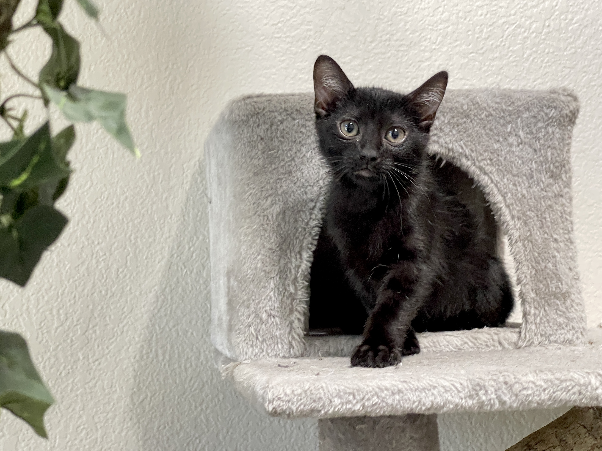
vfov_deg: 22.9
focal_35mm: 64
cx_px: 301
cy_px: 226
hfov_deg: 30.3
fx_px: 1113
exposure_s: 1/24
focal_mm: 7.5
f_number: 2.2
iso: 400
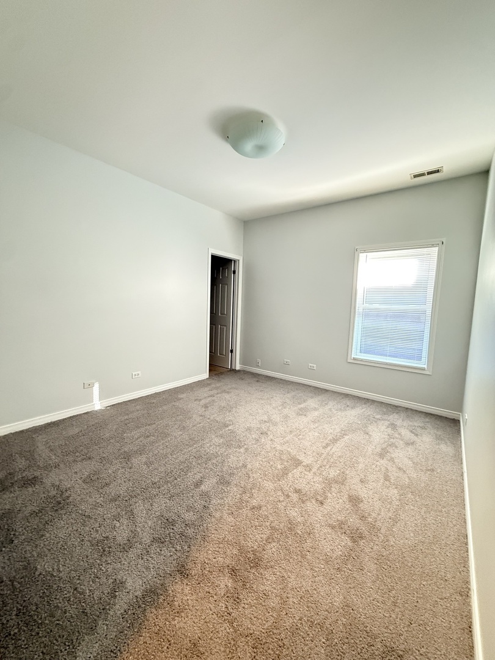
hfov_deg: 85.7
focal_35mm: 14
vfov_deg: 102.1
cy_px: 330
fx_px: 267
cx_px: 248
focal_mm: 2.22
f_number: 2.2
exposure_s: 1/60
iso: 800
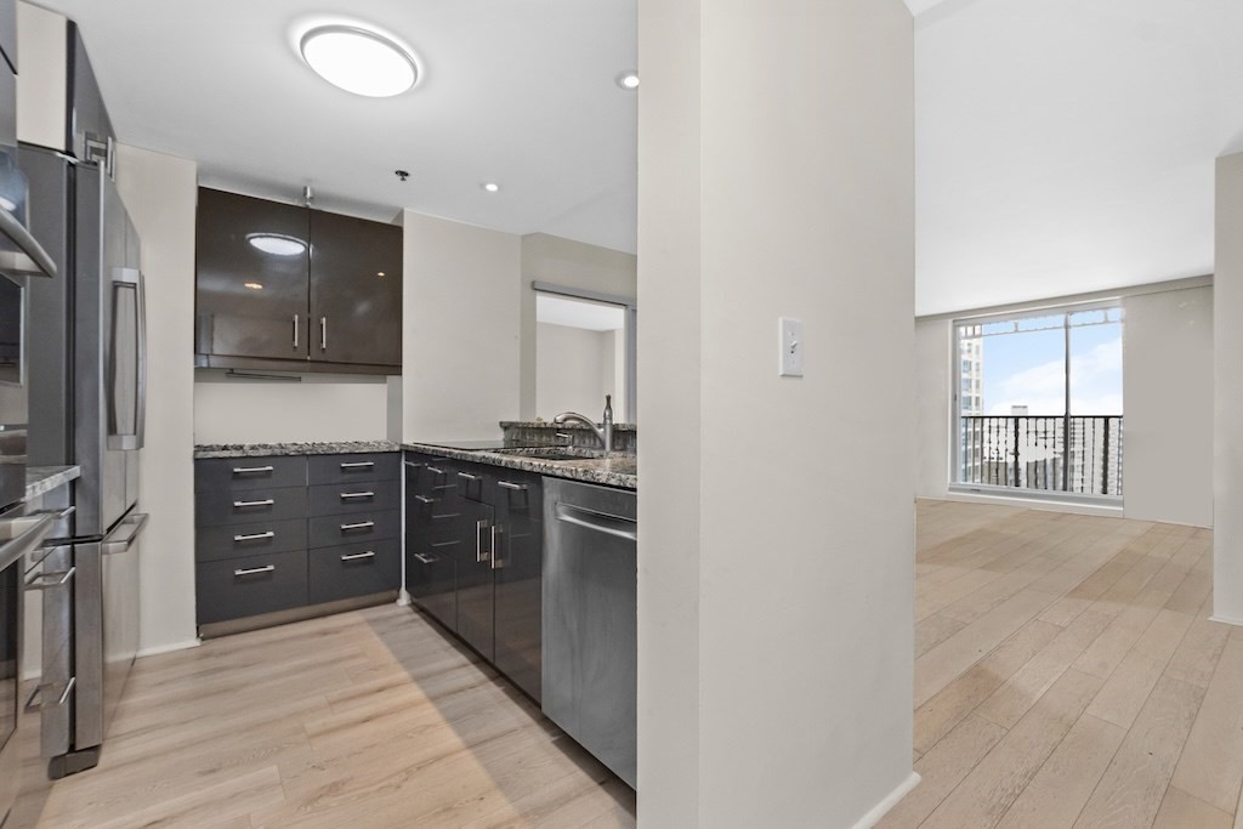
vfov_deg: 77.3
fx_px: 518
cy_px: 414
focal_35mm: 15
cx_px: 622
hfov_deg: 100.4
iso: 640
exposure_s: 1/80
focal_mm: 10
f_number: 5
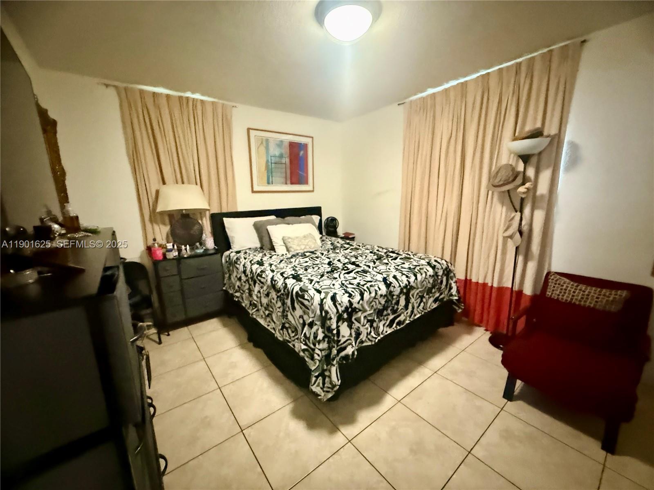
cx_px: 327
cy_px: 245
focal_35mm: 14
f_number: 2.2
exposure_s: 1/30
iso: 1600
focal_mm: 2.22
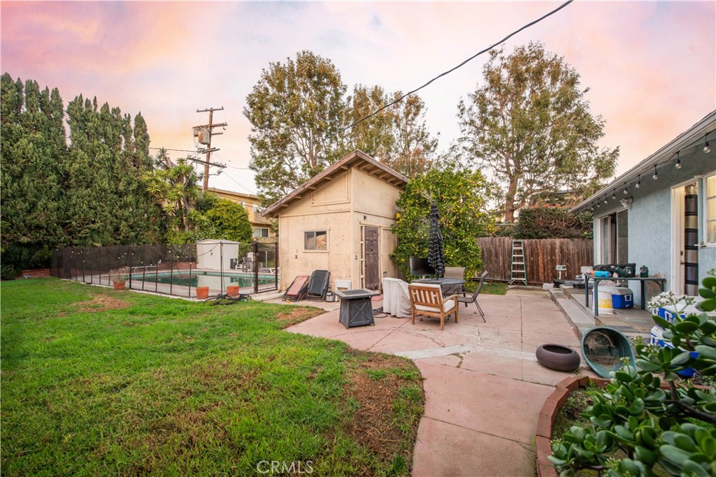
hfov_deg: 104.2
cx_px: 358
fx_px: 278
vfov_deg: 81.2
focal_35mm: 14
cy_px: 238
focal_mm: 14
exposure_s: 1/20
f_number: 5.6
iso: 400
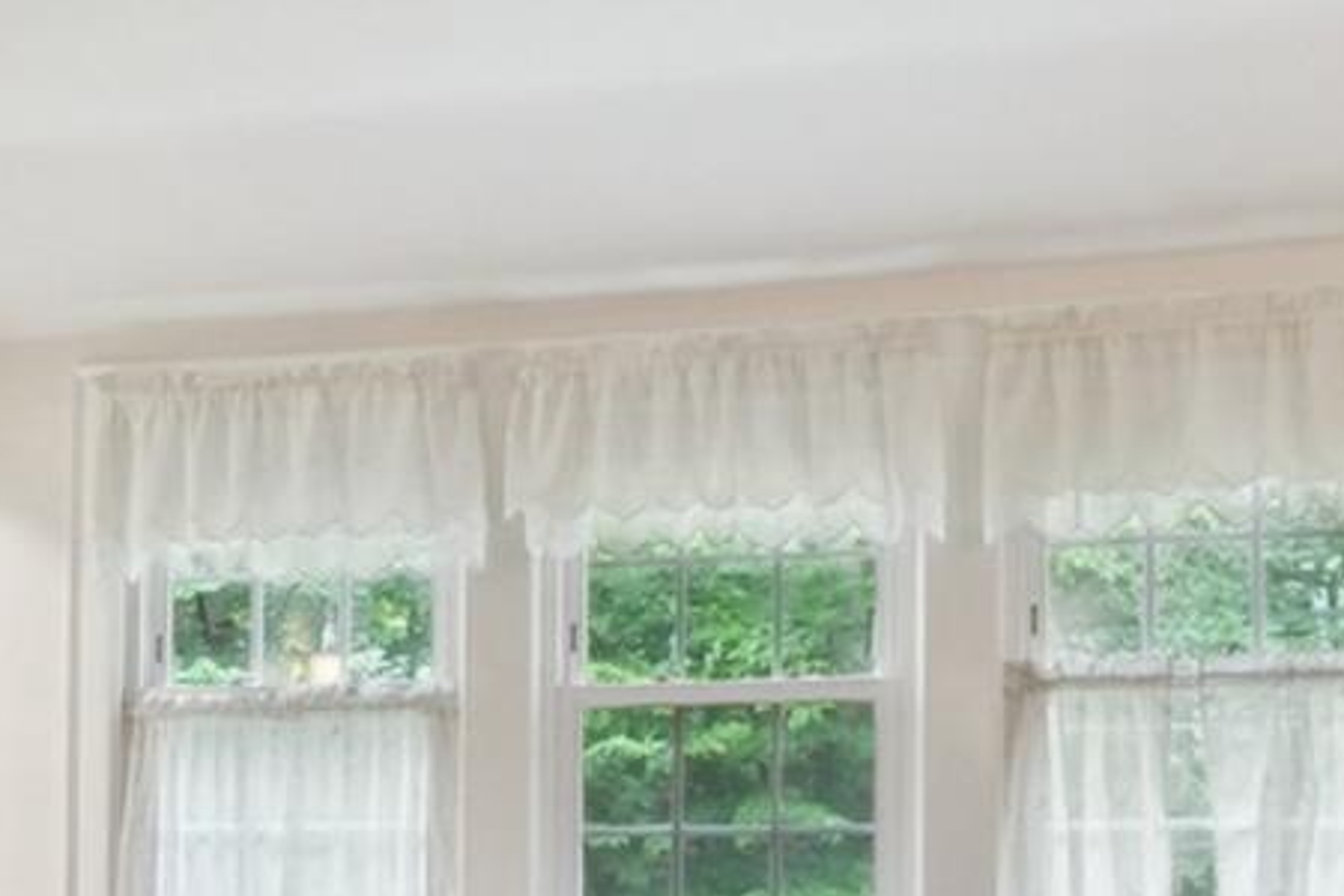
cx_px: 352
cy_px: 771
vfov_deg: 26.3
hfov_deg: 38.7
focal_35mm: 50
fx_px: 1867
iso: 2000
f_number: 9
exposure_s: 1/20
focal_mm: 10
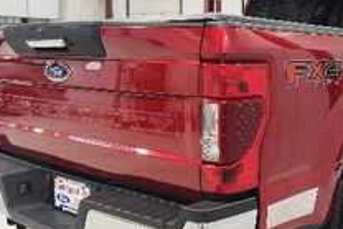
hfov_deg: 41.2
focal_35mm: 46
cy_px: 129
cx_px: 265
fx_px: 439
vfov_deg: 29.3
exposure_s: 1/120
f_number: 1.8
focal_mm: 5.56
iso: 180
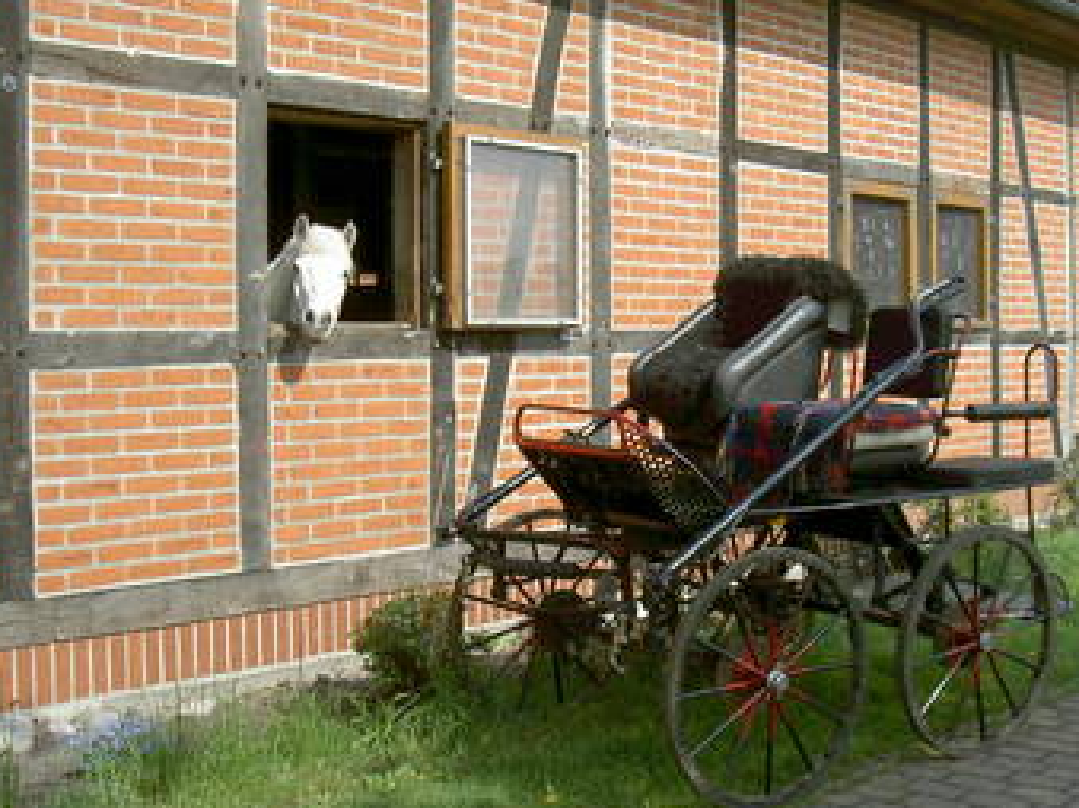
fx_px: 1433
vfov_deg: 31.5
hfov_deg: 41.3
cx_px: 547
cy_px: 391
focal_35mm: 46
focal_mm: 8
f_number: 4.7
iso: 100
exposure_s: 1/417
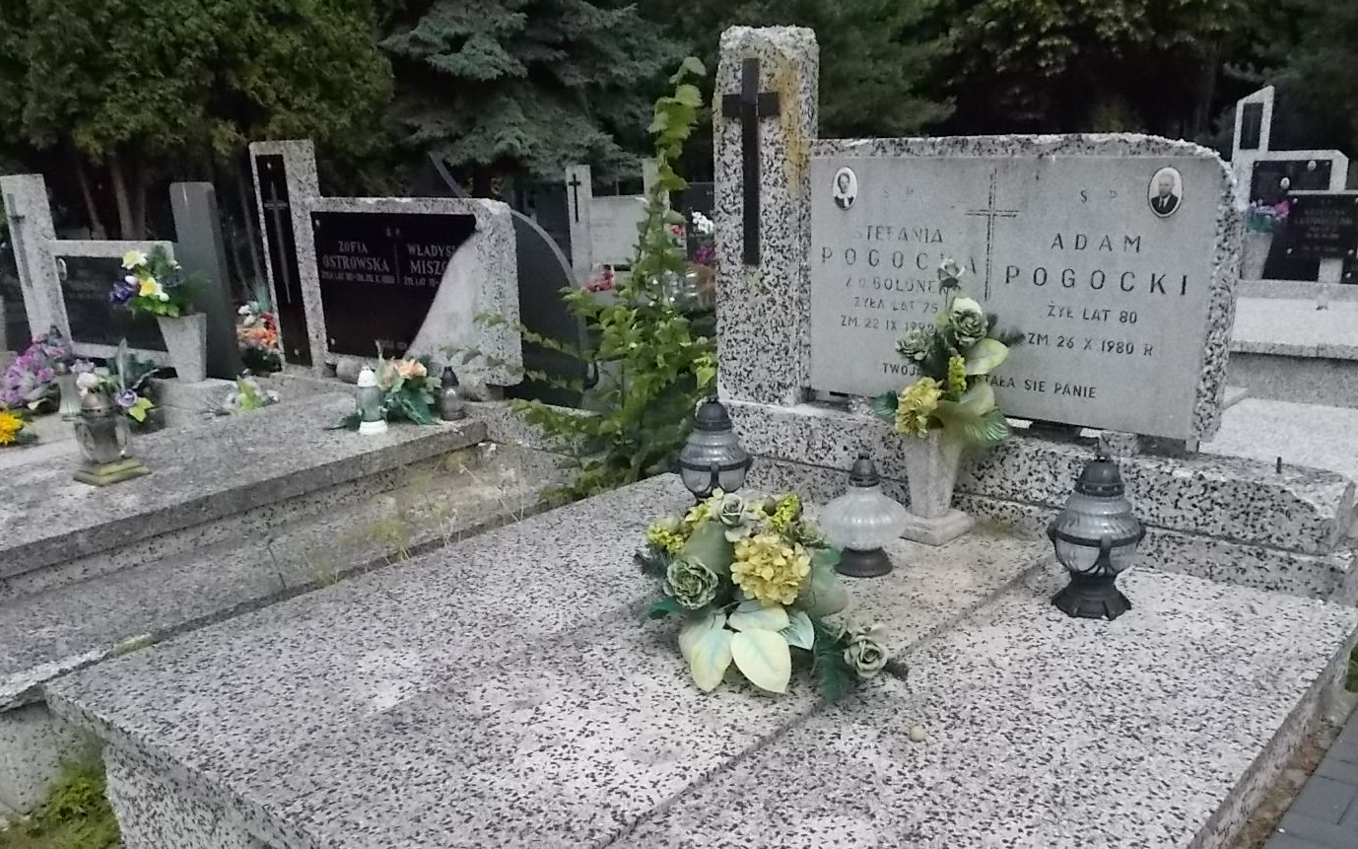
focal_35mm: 32
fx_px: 1184
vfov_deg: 39.0
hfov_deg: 59.6
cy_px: 564
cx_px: 732
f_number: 8
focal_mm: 4.6
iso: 400
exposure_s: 1/800
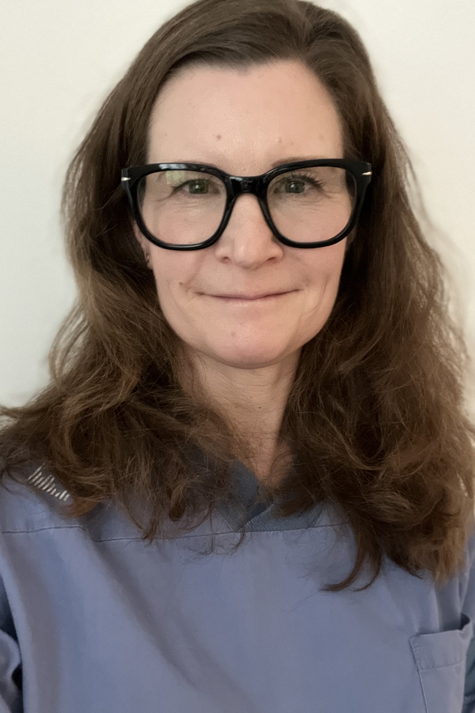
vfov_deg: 58.7
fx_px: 633
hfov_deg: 41.1
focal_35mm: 32
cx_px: 236
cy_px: 360
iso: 640
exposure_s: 1/20
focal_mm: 2.71
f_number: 2.2
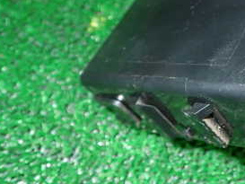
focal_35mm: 66
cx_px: 258
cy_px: 48
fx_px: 467
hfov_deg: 27.3
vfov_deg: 22.1
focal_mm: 5.4
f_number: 6.3
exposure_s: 1/30
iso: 250
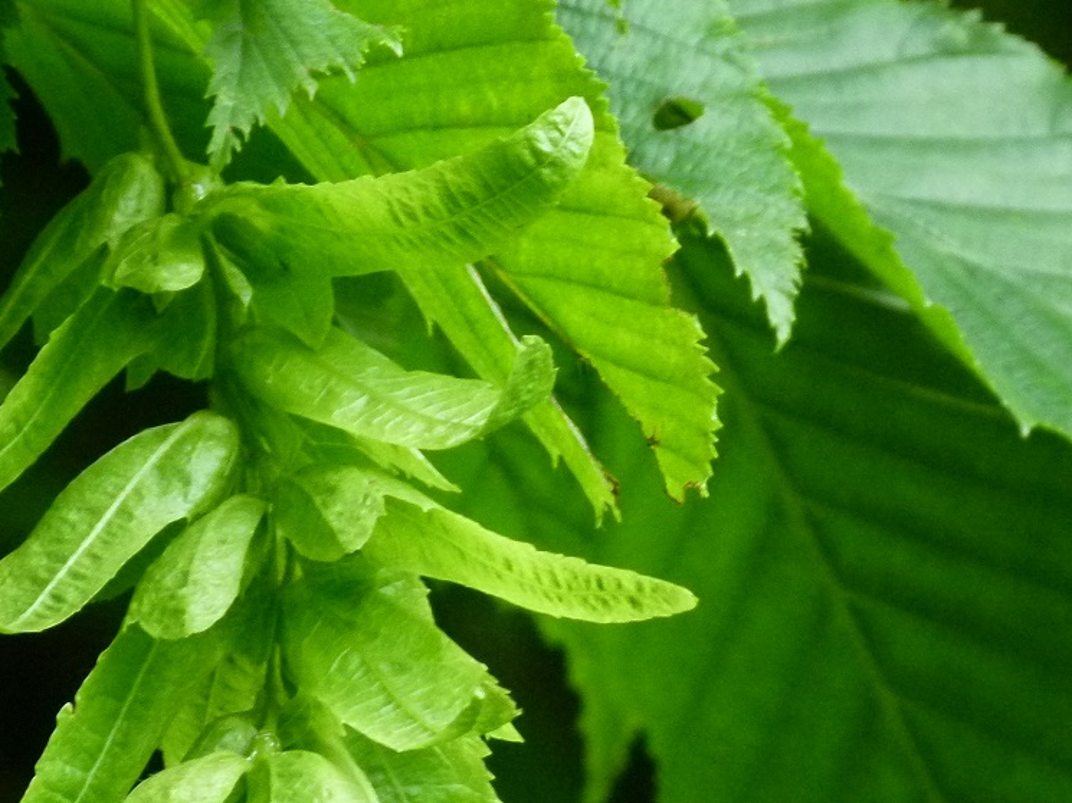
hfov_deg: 3.1
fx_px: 19686
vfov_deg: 2.3
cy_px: 652
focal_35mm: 636
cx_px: 547
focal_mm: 53.3
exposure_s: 1/50
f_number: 4
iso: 400
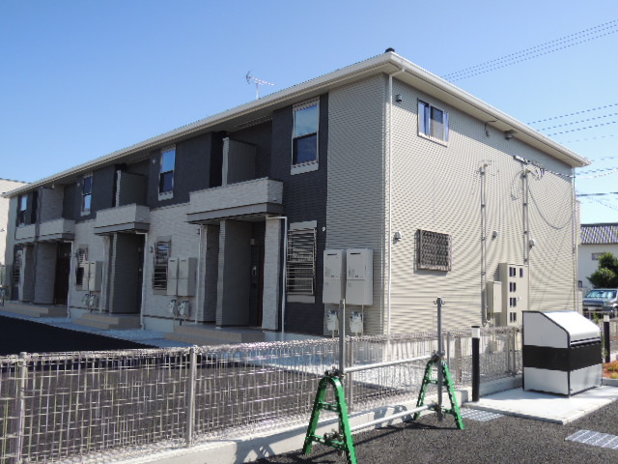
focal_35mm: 31
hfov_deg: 58.4
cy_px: 232
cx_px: 309
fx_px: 553
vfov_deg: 45.4
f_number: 3
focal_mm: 5.5
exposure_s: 1/1000
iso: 100
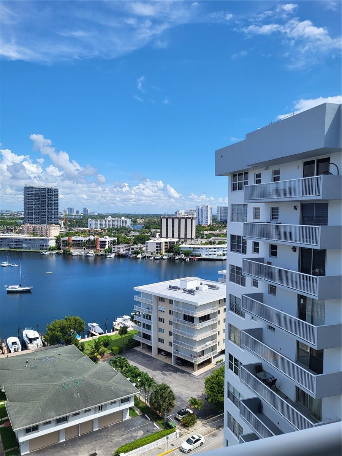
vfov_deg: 67.3
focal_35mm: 26
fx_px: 343
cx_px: 171
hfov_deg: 53.1
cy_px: 228
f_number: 1.8
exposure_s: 1/2470
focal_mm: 5.4
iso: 40
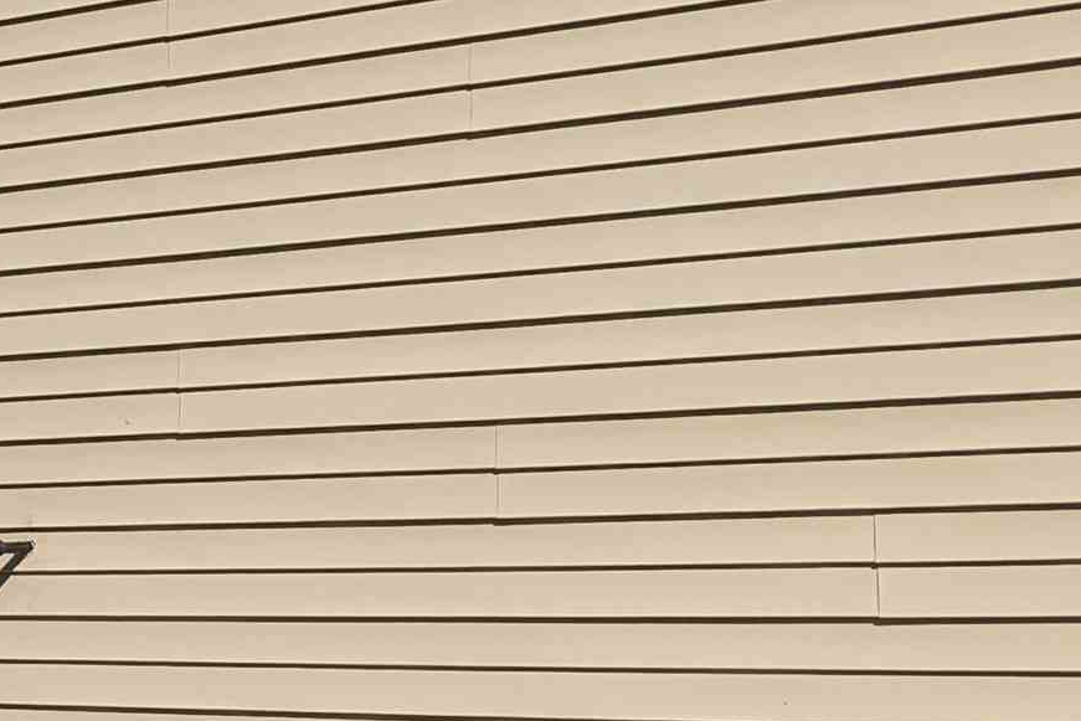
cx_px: -271
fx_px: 2973
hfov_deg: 19.2
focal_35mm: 99
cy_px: 199
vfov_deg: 13.8
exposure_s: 1/4695
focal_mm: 4.38
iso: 57
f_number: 1.73
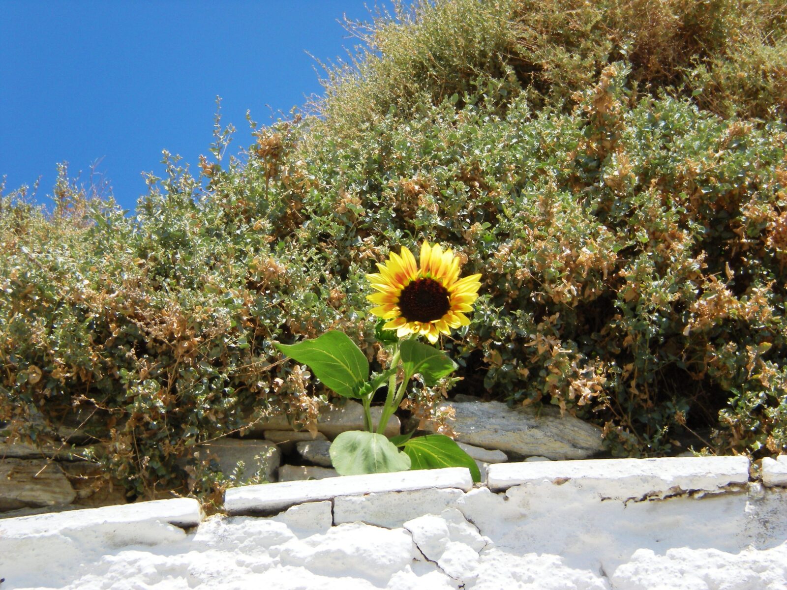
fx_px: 2592
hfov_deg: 17.3
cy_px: 295
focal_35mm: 114
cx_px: 394
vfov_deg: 13.0
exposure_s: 1/148
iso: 64
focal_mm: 18.9
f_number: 8.5
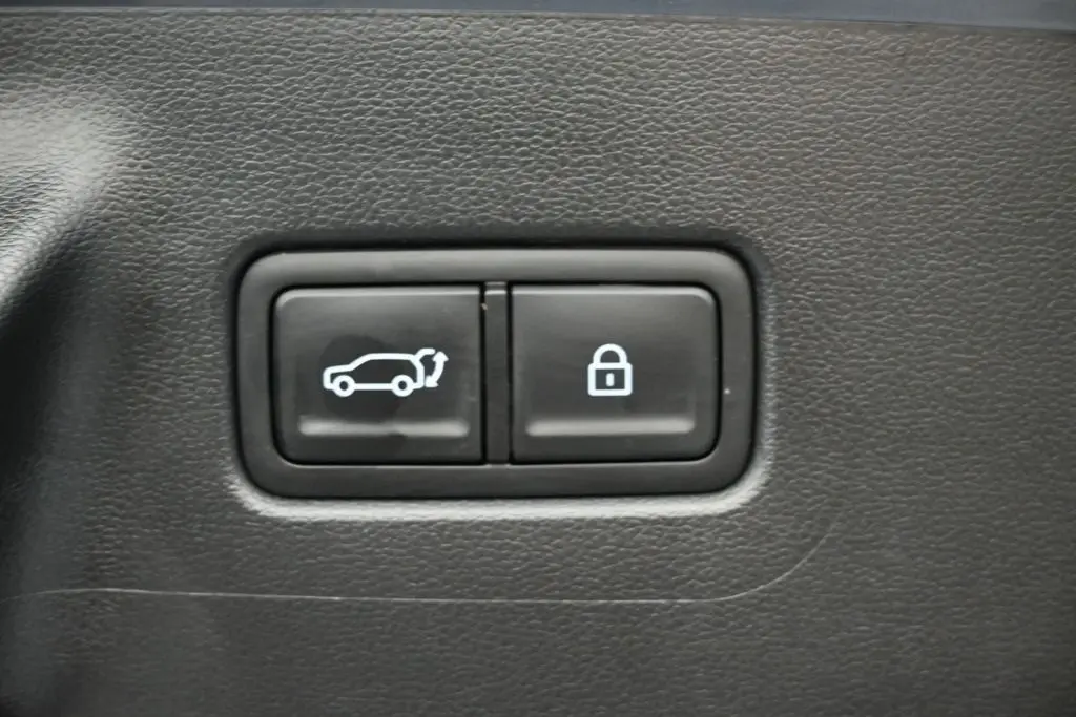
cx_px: 538
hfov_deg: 51.3
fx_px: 1121
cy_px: 358
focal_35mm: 38
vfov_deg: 35.5
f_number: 4.2
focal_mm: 25
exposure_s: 1/80
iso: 3200
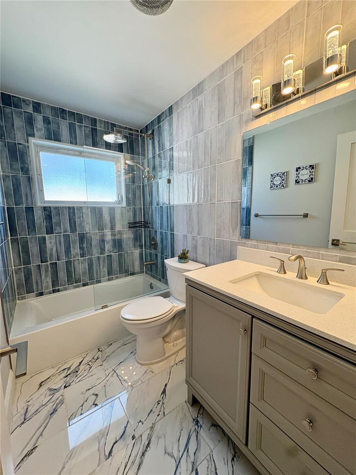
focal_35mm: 14
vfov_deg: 102.1
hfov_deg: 85.7
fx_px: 192
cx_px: 178
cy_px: 238
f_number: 2.2
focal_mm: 2.22
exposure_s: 1/120
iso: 125
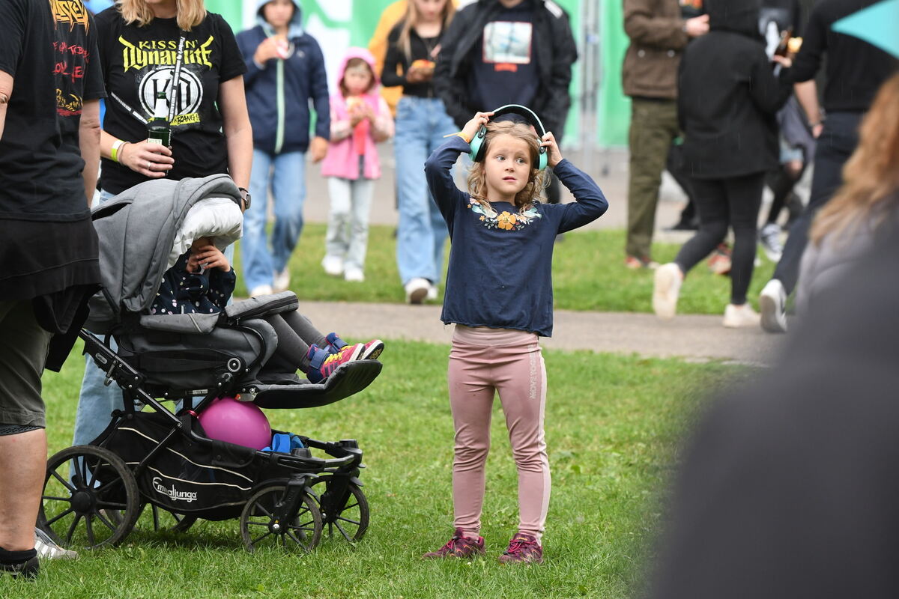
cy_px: 300
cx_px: 450
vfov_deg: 6.1
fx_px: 5618
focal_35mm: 225
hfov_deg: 9.1
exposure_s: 1/160
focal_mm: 150
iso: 1000
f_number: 4
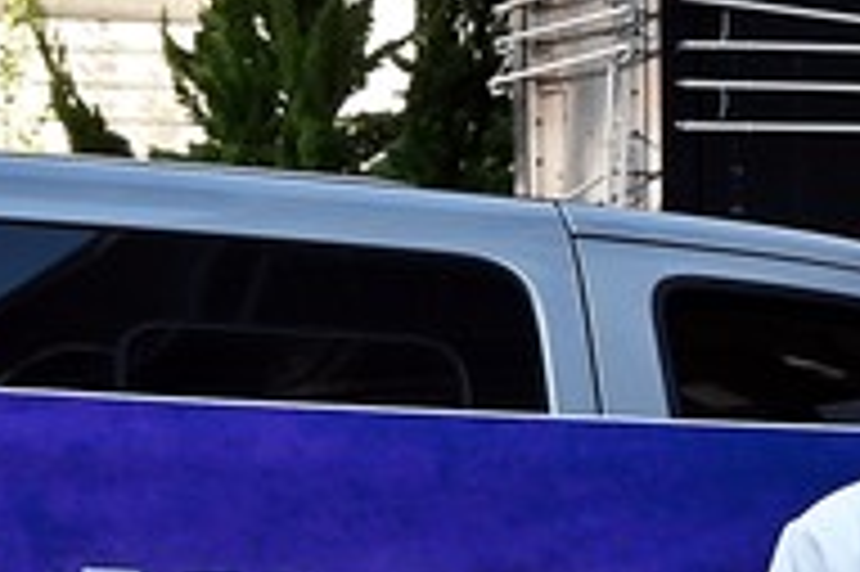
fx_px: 6604
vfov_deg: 4.9
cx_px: 1162
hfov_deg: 7.4
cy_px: 727
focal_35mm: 277
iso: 140
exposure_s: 1/250
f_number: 5.6
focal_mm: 27.5
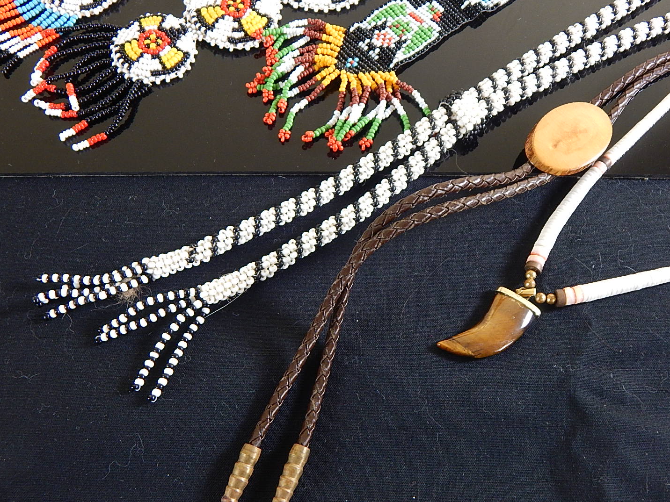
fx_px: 735
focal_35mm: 38
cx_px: 367
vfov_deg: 37.7
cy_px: 260
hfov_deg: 48.9
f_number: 3.3
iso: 280
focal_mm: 6.1
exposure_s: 1/30
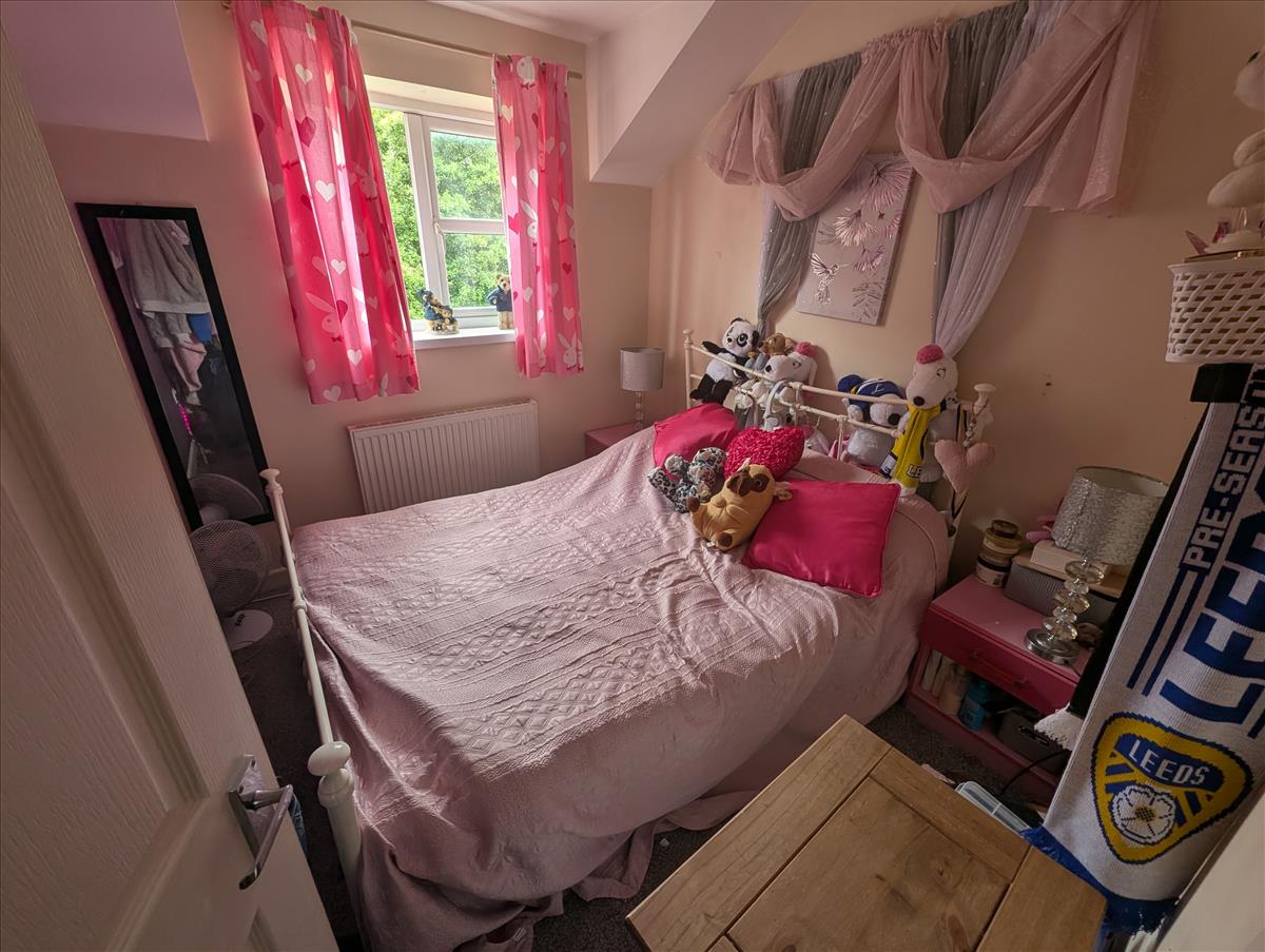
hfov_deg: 106.1
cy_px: 476
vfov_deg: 90.0
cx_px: 632
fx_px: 476
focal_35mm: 13
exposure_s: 1/54.6
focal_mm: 1.95
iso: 77
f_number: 2.2
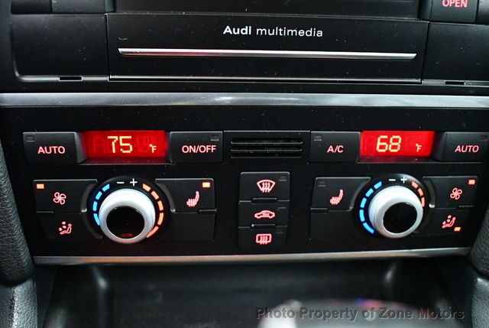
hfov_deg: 53.1
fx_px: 490
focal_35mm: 36
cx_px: 244
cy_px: 164
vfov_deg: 37.0
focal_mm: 18
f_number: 3.5
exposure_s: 1/60
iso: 11400
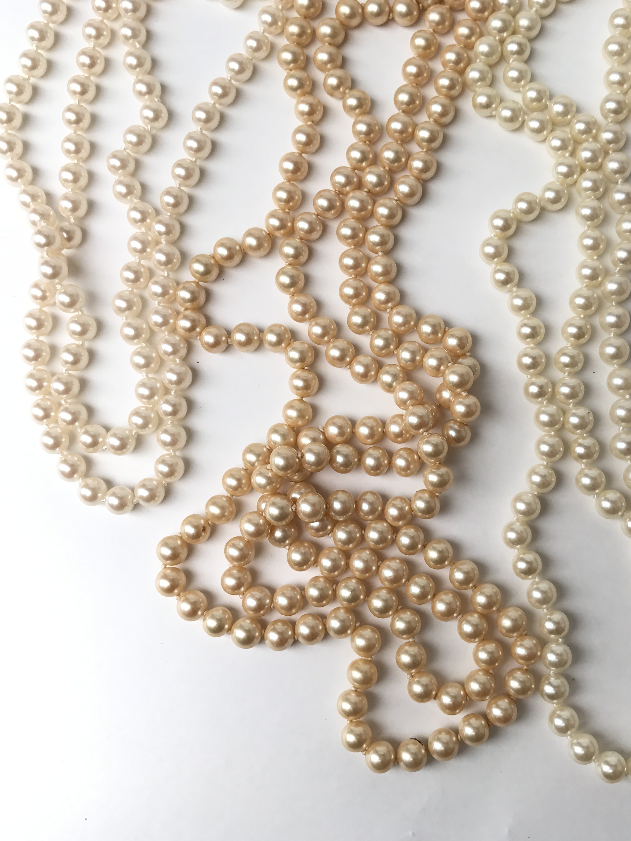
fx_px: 924
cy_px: 425
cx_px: 403
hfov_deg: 37.4
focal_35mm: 38
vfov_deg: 49.0
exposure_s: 1/406
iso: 20
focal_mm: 3.99
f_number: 1.8
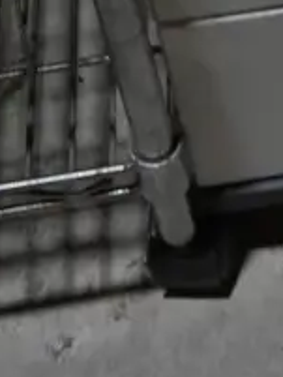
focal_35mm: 163
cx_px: 589
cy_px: -488
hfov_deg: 8.6
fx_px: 1775
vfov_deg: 10.6
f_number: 3.6
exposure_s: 1/125
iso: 200
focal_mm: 16
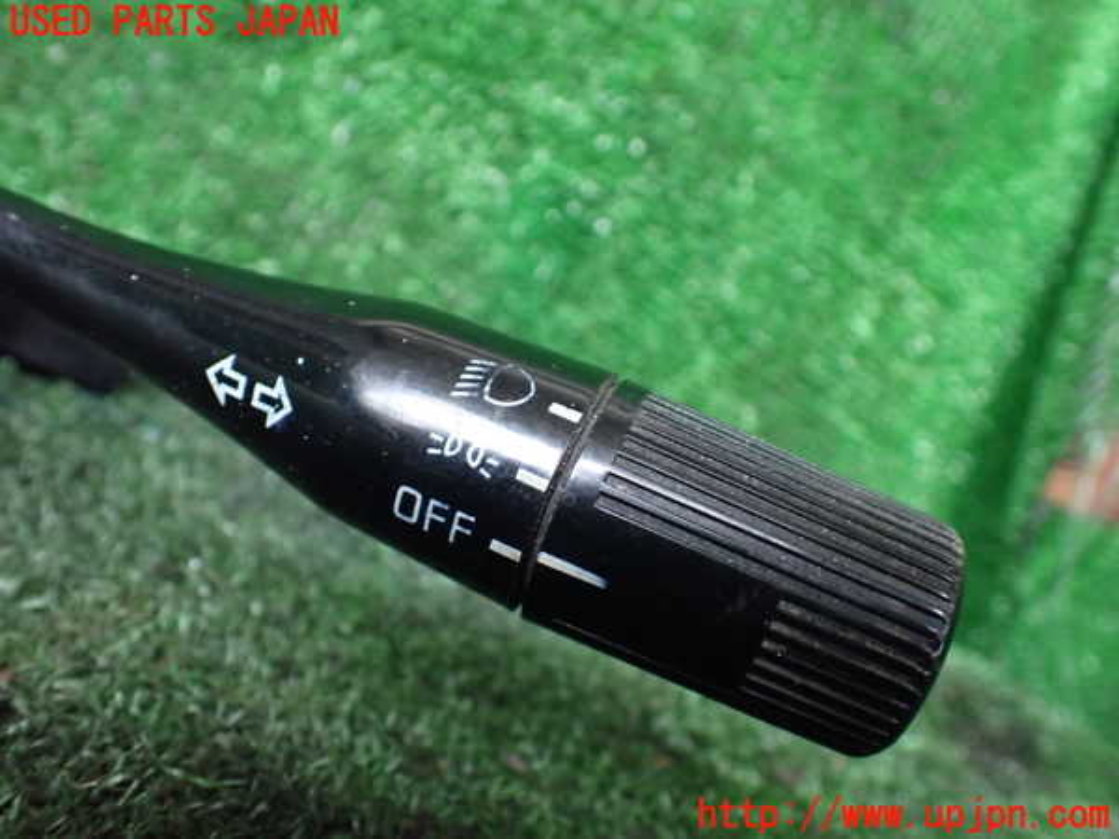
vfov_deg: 46.8
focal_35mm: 30
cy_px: 420
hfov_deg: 60.0
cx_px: 560
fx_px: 970
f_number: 2.3
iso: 1000
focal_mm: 5.4
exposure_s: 1/30
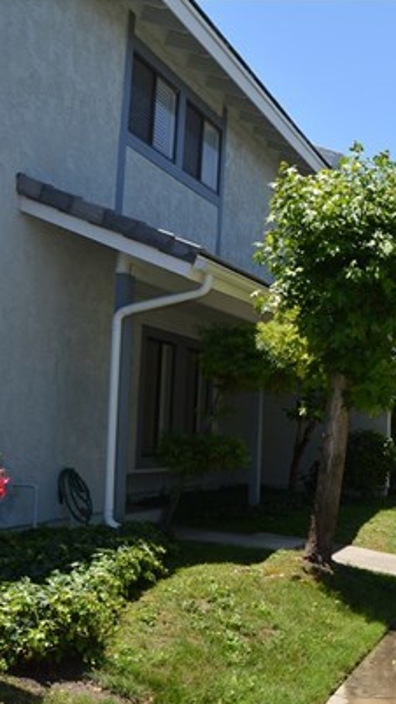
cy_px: 370
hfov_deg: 24.1
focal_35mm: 45
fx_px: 840
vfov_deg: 45.5
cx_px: 475
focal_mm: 18
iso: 100
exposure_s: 1/200
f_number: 7.1
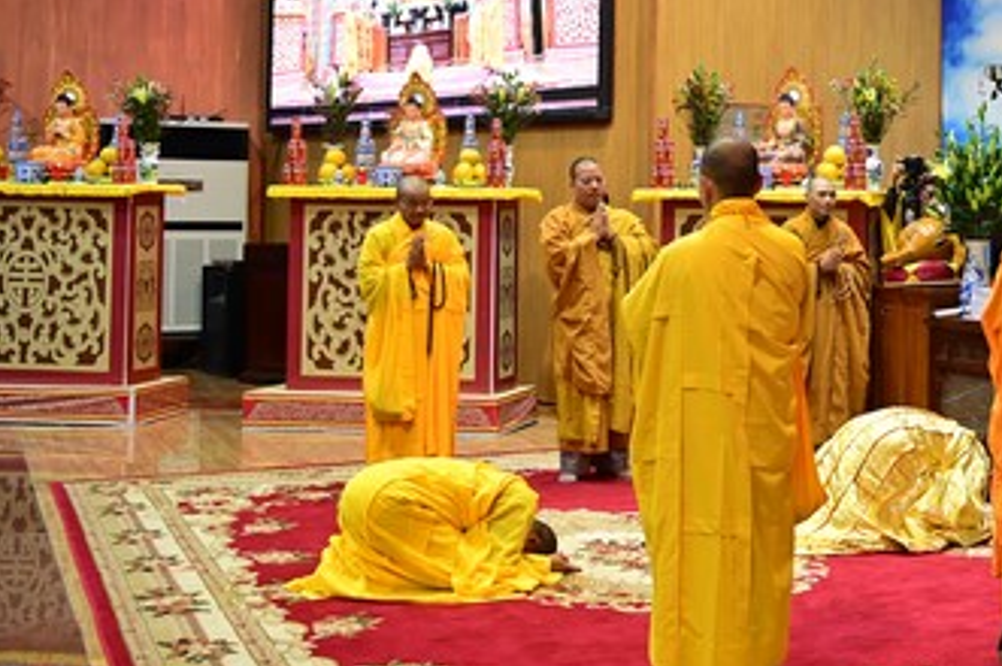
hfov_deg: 31.9
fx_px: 1641
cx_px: 951
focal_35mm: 59
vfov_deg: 22.7
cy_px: 166
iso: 3200
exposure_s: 1/125
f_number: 5.6
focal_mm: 30
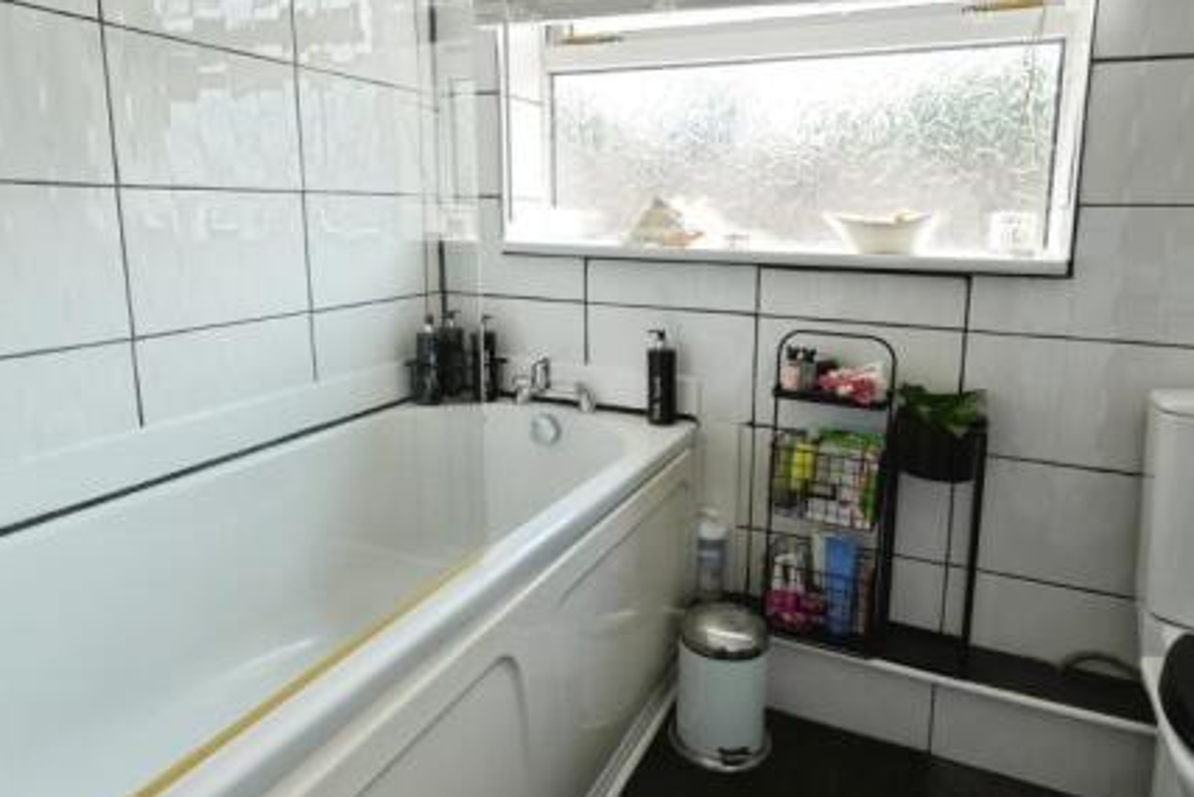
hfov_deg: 75.9
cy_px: 463
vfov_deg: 54.9
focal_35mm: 23
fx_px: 763
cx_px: 549
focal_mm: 10
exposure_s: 1/160
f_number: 4
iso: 160
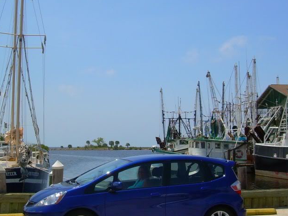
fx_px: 524
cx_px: 137
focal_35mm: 63
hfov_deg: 30.7
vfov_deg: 23.2
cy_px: 85
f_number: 4.6
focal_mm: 6.3
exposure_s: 1/707
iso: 50
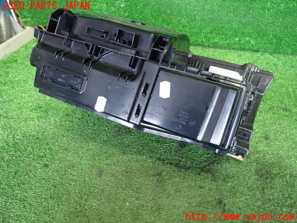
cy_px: 112
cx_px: 148
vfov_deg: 54.9
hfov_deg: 69.4
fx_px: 214
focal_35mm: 25
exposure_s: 1/30
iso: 640
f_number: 2
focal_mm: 4.5
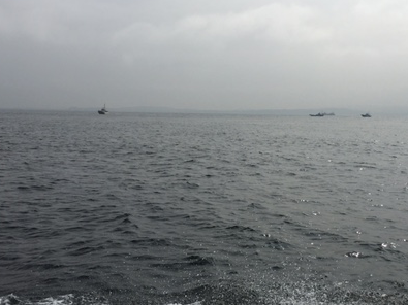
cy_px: 162
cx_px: 265
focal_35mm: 47
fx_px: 554
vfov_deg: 30.9
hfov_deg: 40.0
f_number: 2.2
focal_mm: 4.15
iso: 25
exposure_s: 1/5495
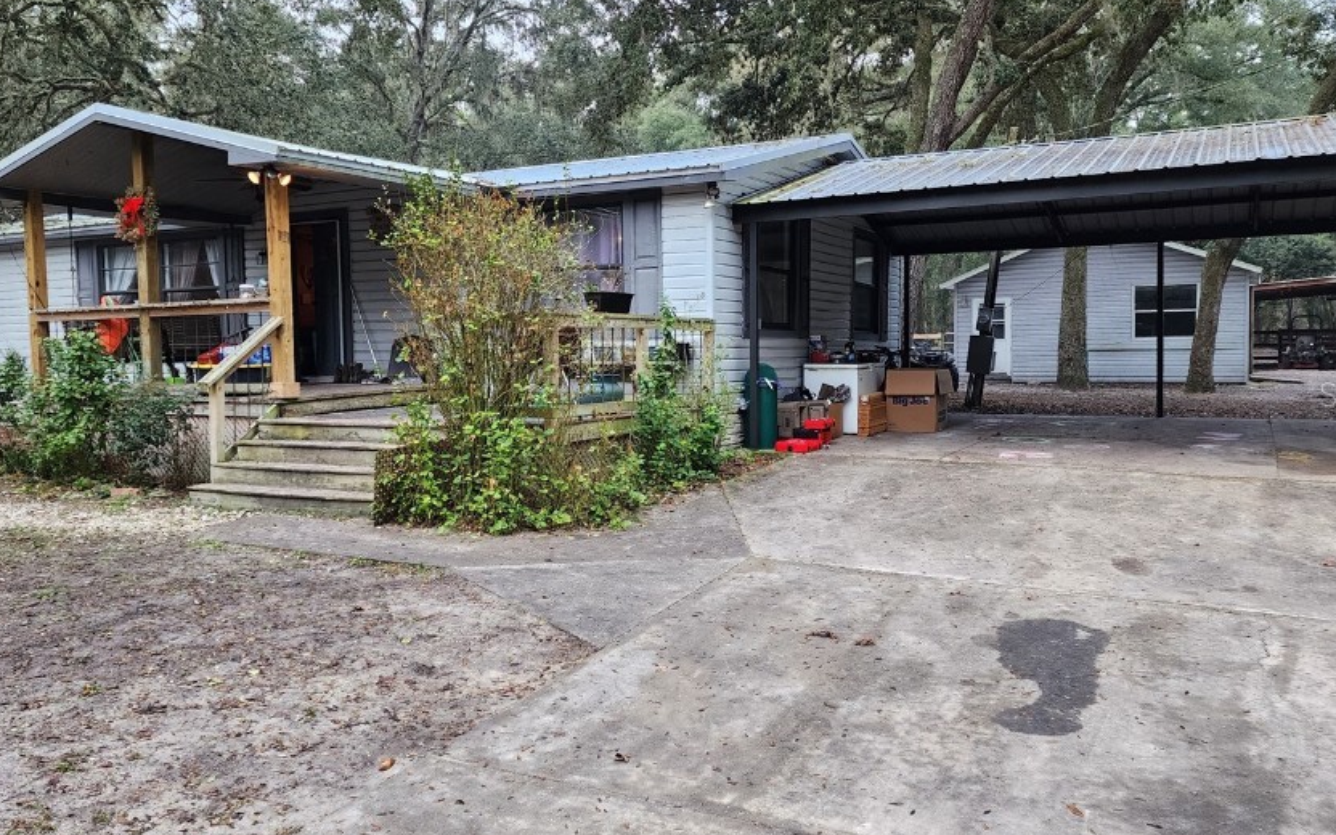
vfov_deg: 41.8
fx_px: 1092
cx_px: 649
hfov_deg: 62.9
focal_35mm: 30
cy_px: 393
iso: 125
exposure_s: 1/180
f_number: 1.8
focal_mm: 6.4
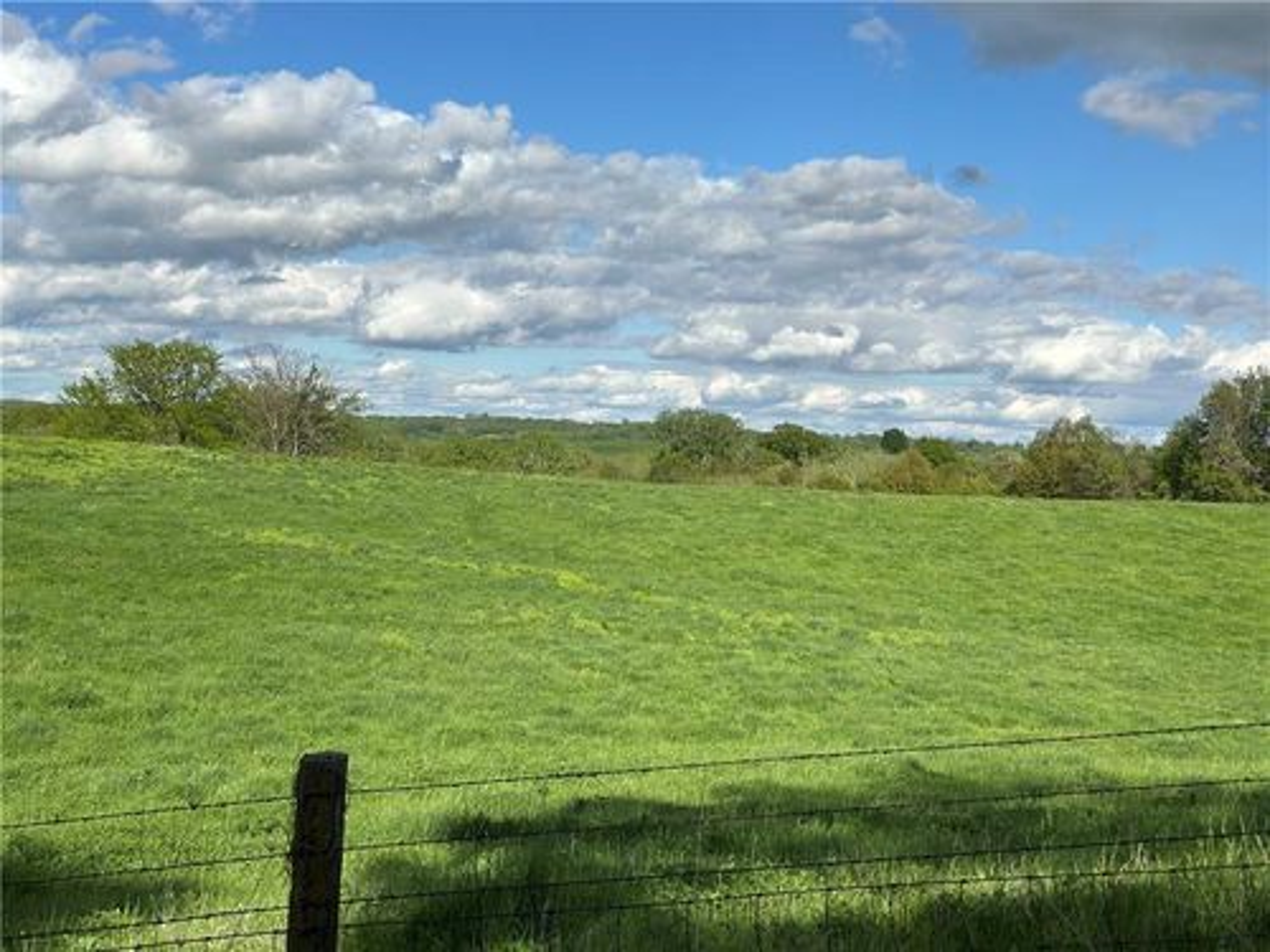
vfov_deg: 30.3
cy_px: 476
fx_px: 1761
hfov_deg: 39.7
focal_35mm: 48
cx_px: 635
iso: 100
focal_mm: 6.86
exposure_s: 1/8197
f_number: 1.78
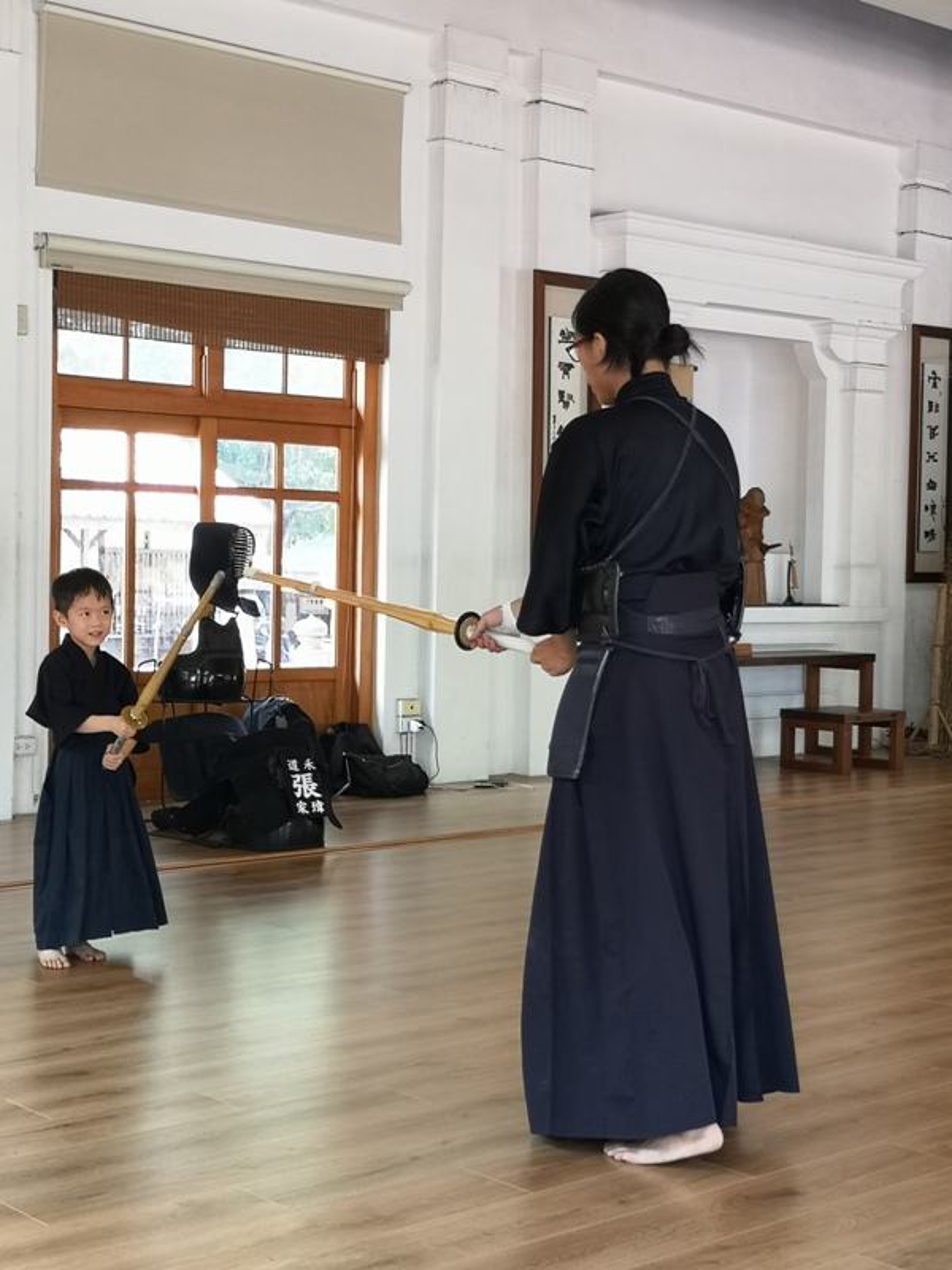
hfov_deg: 26.6
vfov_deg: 34.9
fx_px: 2017
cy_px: 635
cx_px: 476
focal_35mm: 55
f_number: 1.8
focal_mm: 3.95
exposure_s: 1/60
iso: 125
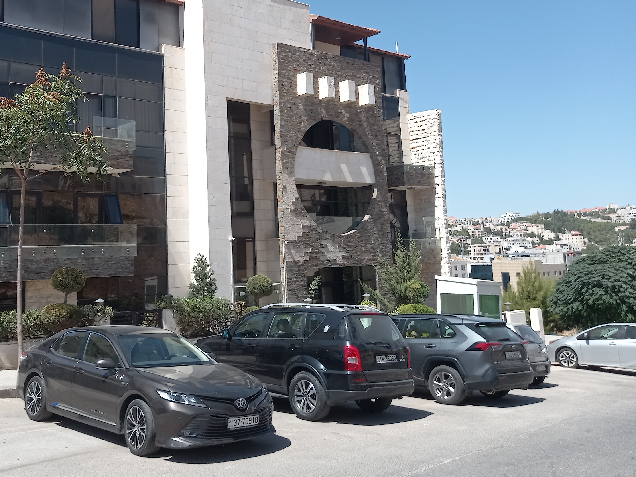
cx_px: 210
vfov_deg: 40.2
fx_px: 643
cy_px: 160
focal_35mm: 35
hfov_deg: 51.6
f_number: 2
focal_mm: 4.6
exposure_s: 1/711
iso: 32
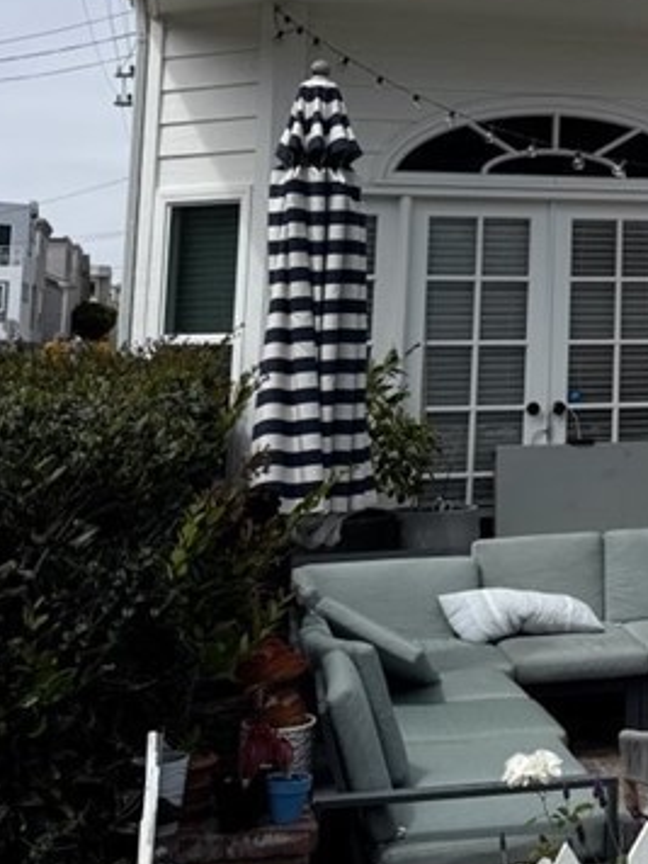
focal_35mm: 69
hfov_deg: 19.4
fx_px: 1722
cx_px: 874
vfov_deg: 27.1
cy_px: 80
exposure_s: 1/7092
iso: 80
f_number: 1.78
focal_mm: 6.76
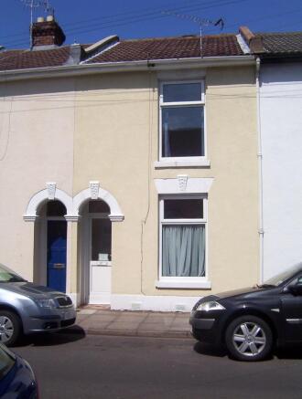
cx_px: 151
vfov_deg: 51.2
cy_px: 200
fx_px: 417
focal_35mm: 36
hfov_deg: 39.8
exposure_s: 1/1701
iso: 100
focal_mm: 5.54
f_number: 5.24
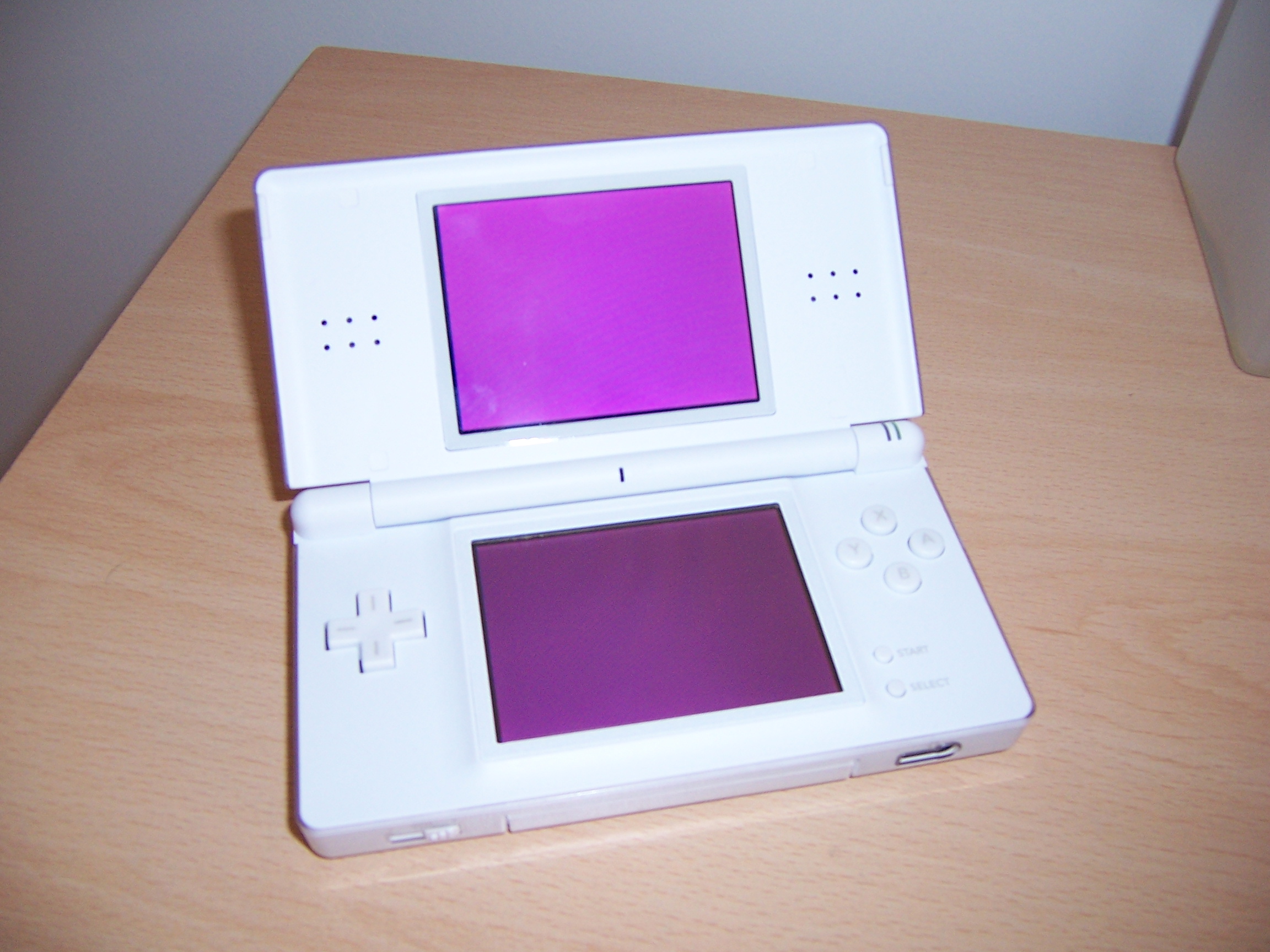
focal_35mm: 33
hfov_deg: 55.4
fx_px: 1211
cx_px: 635
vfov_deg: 42.9
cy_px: 476
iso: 140
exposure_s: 1/60
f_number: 2.8
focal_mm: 5.5
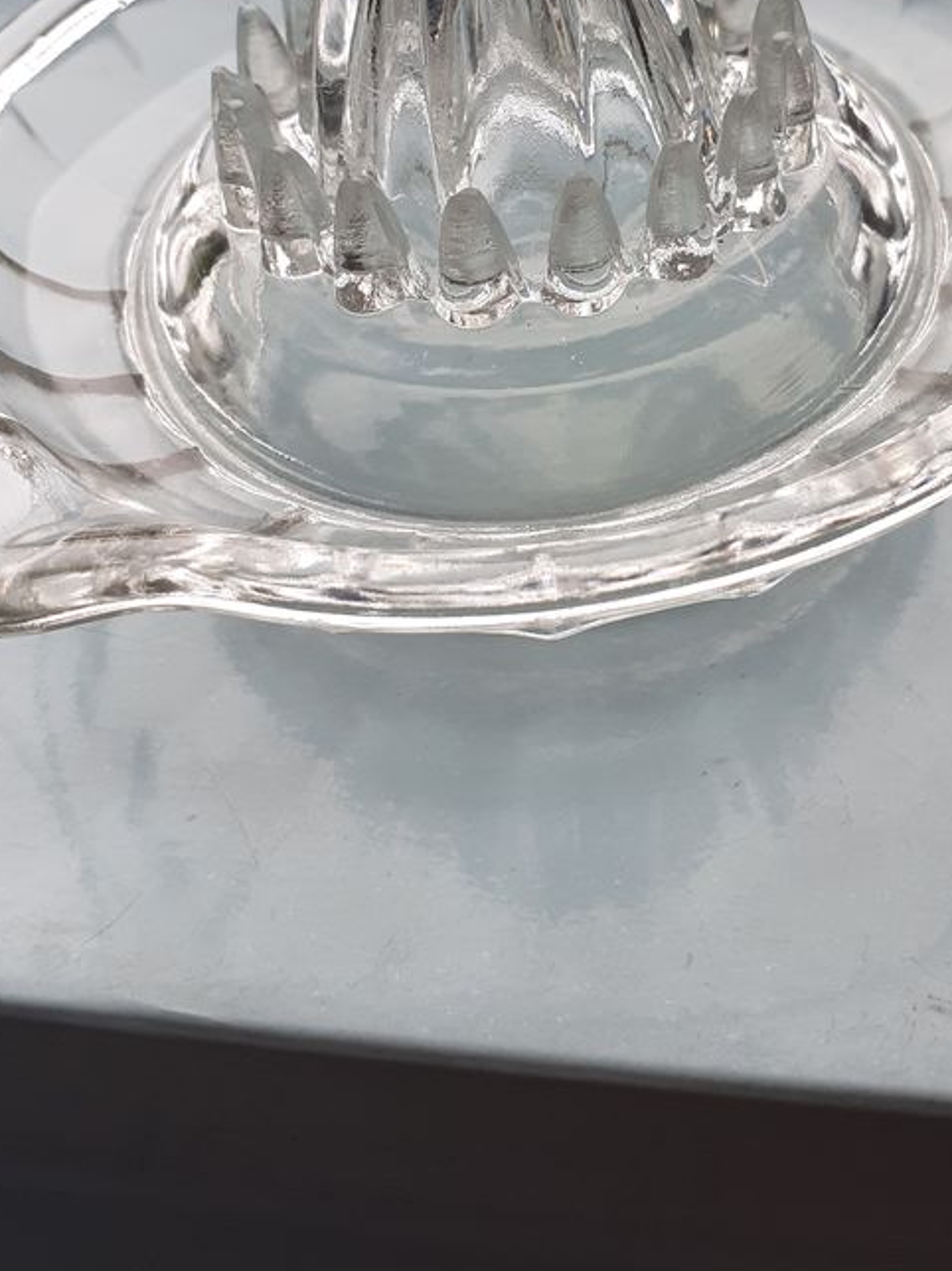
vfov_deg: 43.9
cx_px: 632
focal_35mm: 42
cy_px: 389
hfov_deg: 34.0
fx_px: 1541
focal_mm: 3.6
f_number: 1.9
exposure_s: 1/218
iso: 40
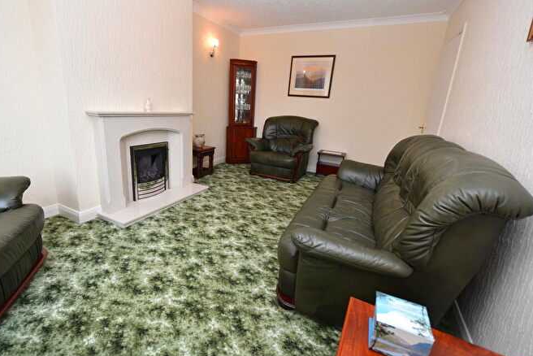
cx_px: 249
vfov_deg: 73.8
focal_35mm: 16
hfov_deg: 96.6
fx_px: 237
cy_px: 176
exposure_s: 1/60
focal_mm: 10
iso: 320
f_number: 4
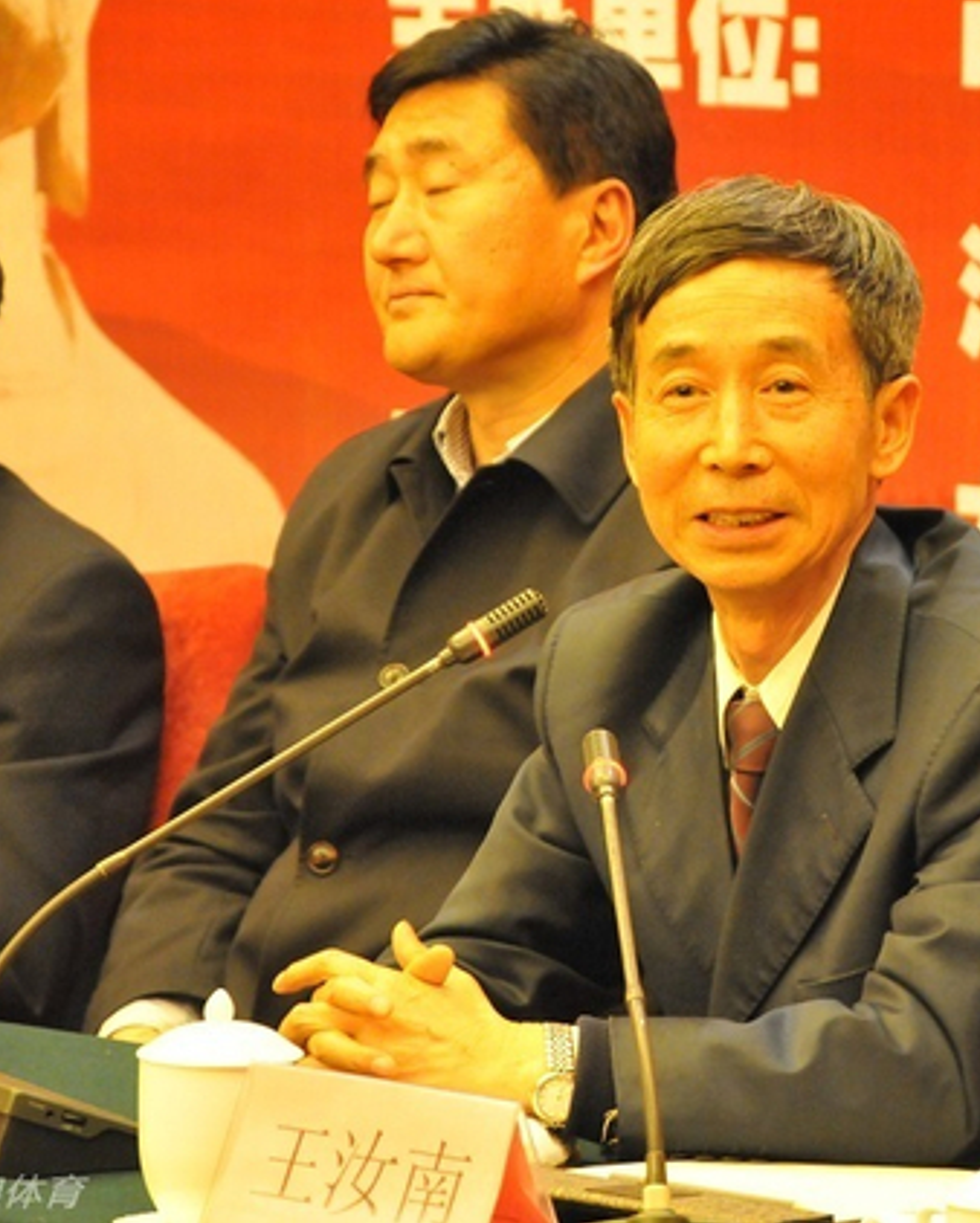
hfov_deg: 6.9
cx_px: 748
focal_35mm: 224
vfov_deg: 8.6
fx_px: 8105
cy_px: 610
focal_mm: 105
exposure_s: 1/25
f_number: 5.6
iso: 3200
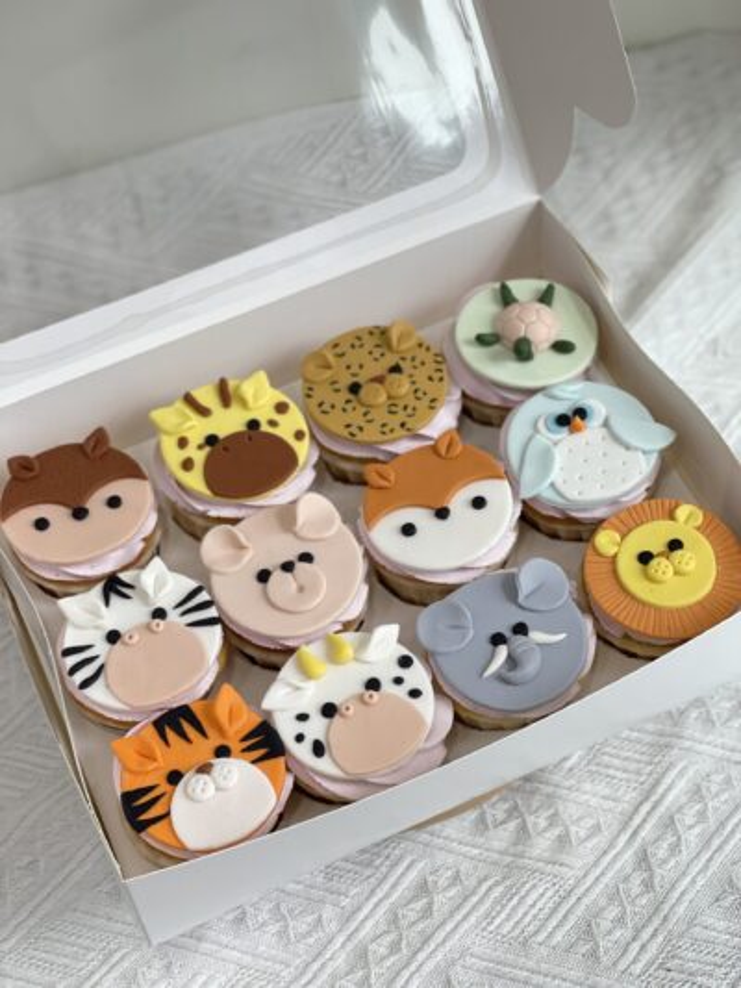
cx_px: 370
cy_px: 494
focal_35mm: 64
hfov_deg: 22.9
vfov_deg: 30.3
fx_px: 1826
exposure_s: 1/100
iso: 80
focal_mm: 7.5
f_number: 2.2
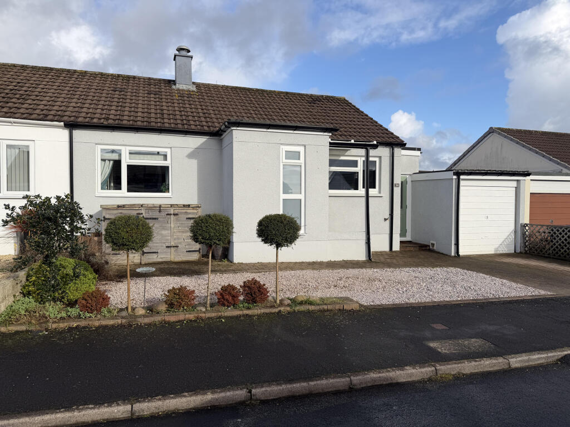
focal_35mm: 24
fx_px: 395
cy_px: 214
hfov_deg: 71.6
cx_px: 285
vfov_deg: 56.8
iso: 80
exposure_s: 1/3425
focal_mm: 6.76
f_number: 1.78
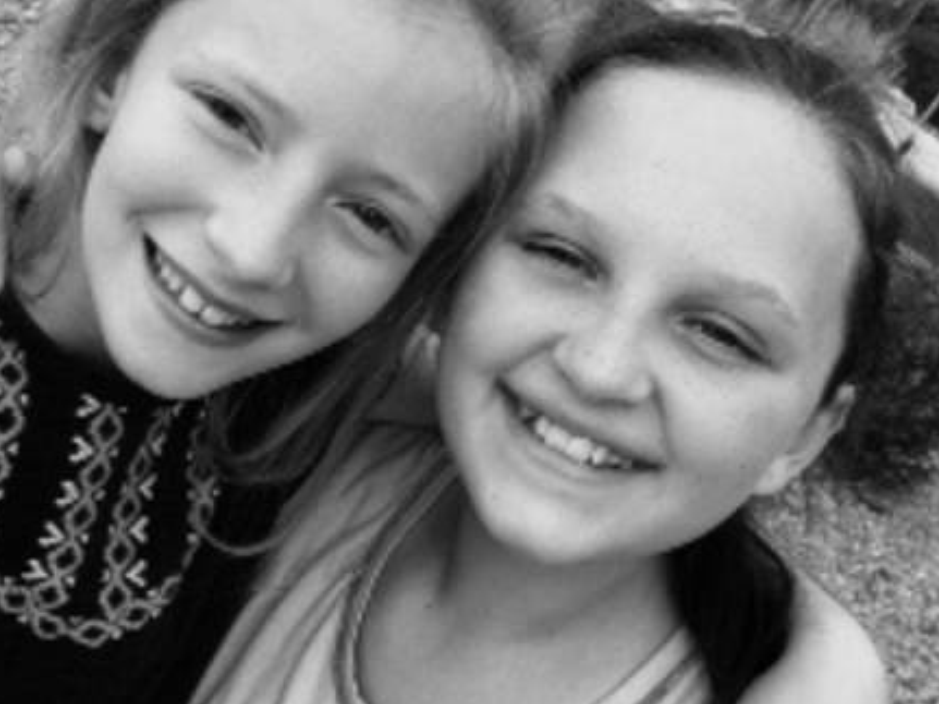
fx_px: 1329
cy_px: 329
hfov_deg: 38.9
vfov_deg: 29.7
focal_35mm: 49
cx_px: 475
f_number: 2.4
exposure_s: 1/451
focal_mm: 2.15
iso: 50
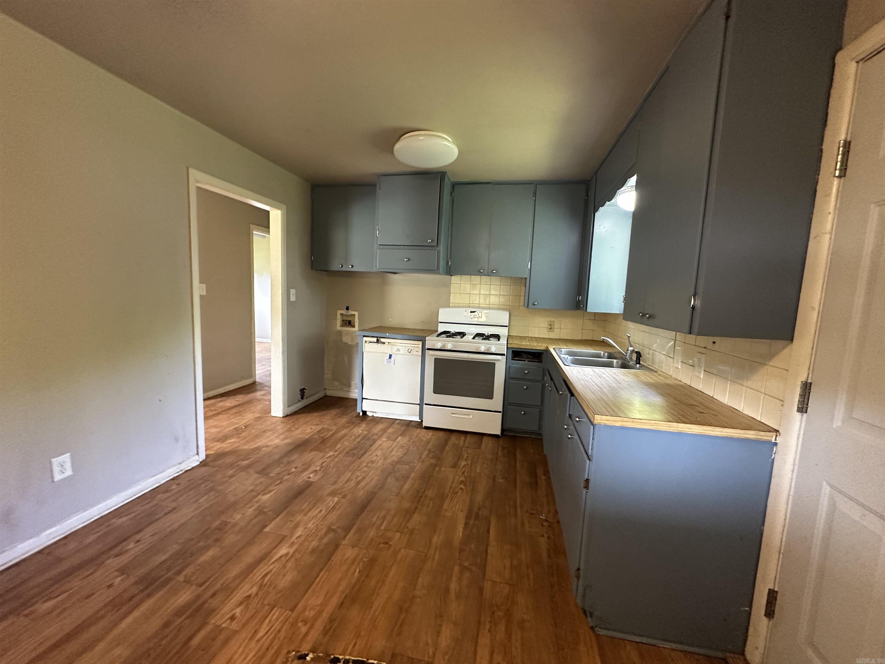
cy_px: 332
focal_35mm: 14
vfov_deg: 85.7
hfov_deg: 102.1
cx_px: 442
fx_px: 358
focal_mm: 2.22
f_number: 2.2
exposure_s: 1/60
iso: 320
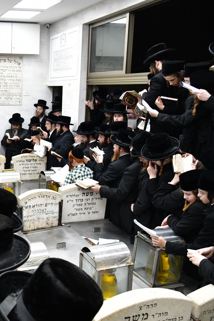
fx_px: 330
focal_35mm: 37
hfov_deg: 31.1
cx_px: -33
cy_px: 161
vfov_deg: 51.9
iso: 2500
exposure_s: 1/100
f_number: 5.6
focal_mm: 24
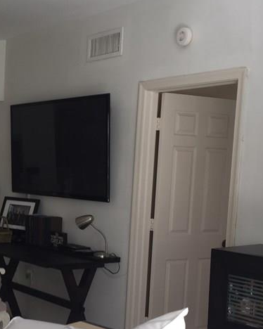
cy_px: 218
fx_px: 604
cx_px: 8
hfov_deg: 23.7
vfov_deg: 30.3
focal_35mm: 62
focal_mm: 4.15
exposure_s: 1/40
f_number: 2.2
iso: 32
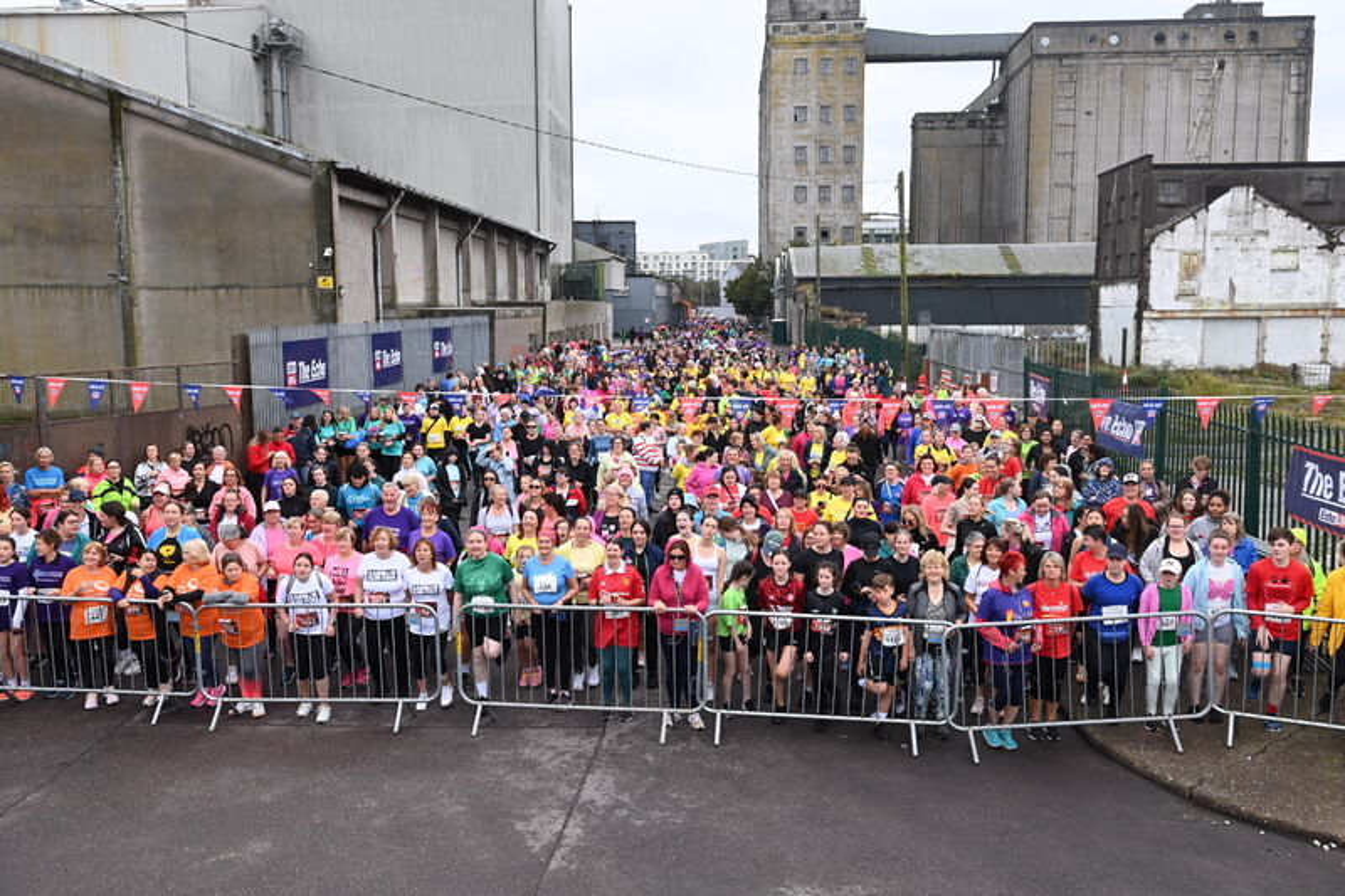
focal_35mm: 32
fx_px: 1195
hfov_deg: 58.7
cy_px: 448
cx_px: 672
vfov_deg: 41.1
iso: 1000
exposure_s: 1/250
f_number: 6.3
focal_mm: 32
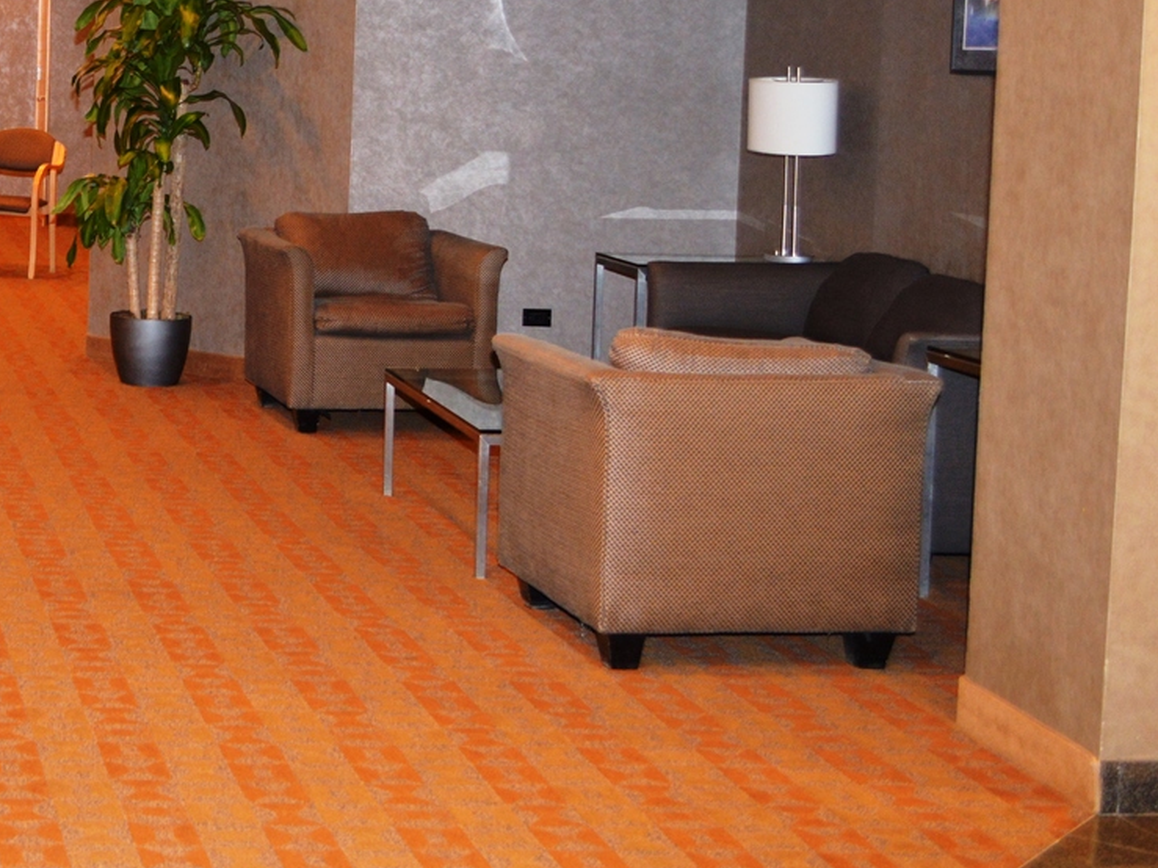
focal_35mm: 76
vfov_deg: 19.2
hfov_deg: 24.1
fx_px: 2542
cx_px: -105
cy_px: 180
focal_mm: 24
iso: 800
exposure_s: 1/13
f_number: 4
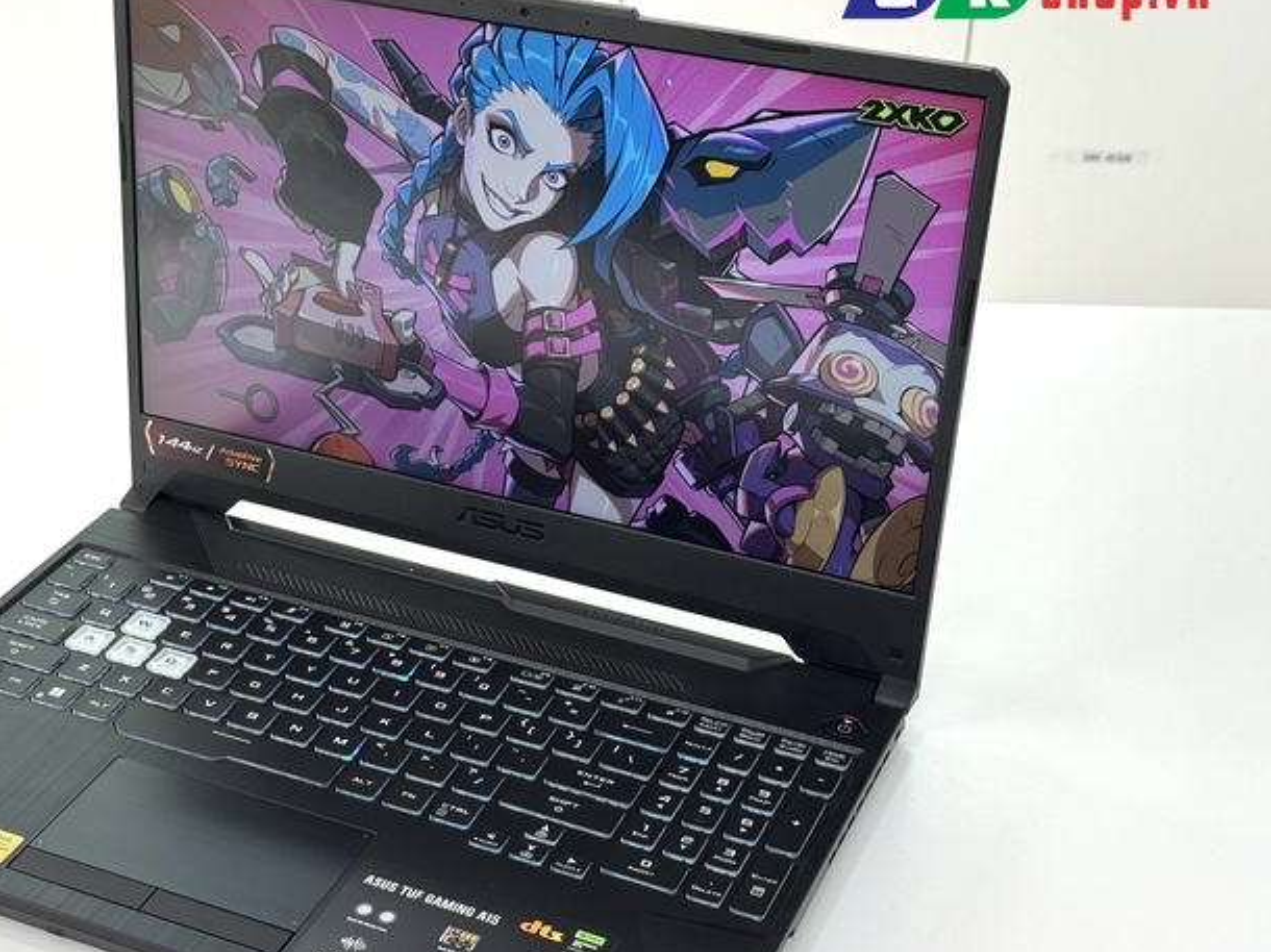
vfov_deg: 23.3
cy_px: 535
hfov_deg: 30.5
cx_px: 444
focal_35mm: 63
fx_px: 2312
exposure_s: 1/121
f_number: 1.78
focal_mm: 6.76
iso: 64
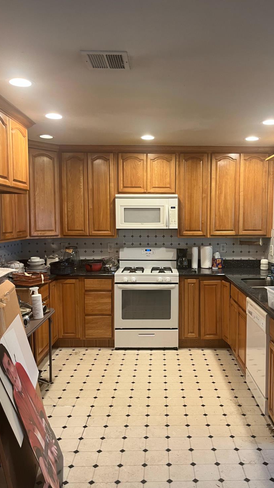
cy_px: 247
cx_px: 168
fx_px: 375
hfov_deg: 40.0
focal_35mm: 29
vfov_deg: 66.1
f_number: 1.6
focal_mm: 5.1
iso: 125
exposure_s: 1/60
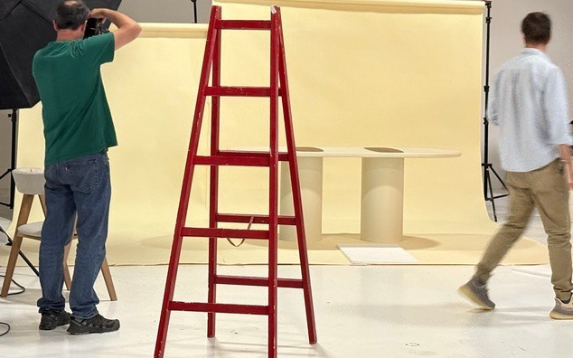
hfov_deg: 23.3
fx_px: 1390
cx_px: 305
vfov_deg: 14.5
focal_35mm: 89
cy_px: 25
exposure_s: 1/33
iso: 200
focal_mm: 5.96
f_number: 1.6
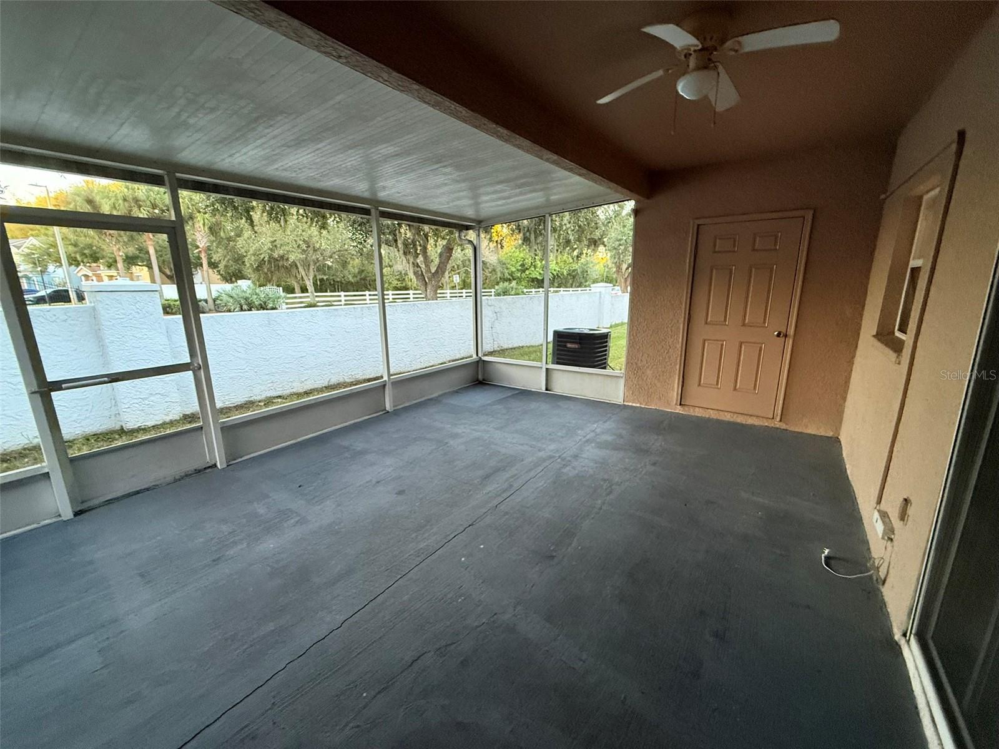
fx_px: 404
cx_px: 500
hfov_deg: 102.1
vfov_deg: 85.7
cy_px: 374
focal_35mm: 14
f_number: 2.2
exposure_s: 1/60
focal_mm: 2.22
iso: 400
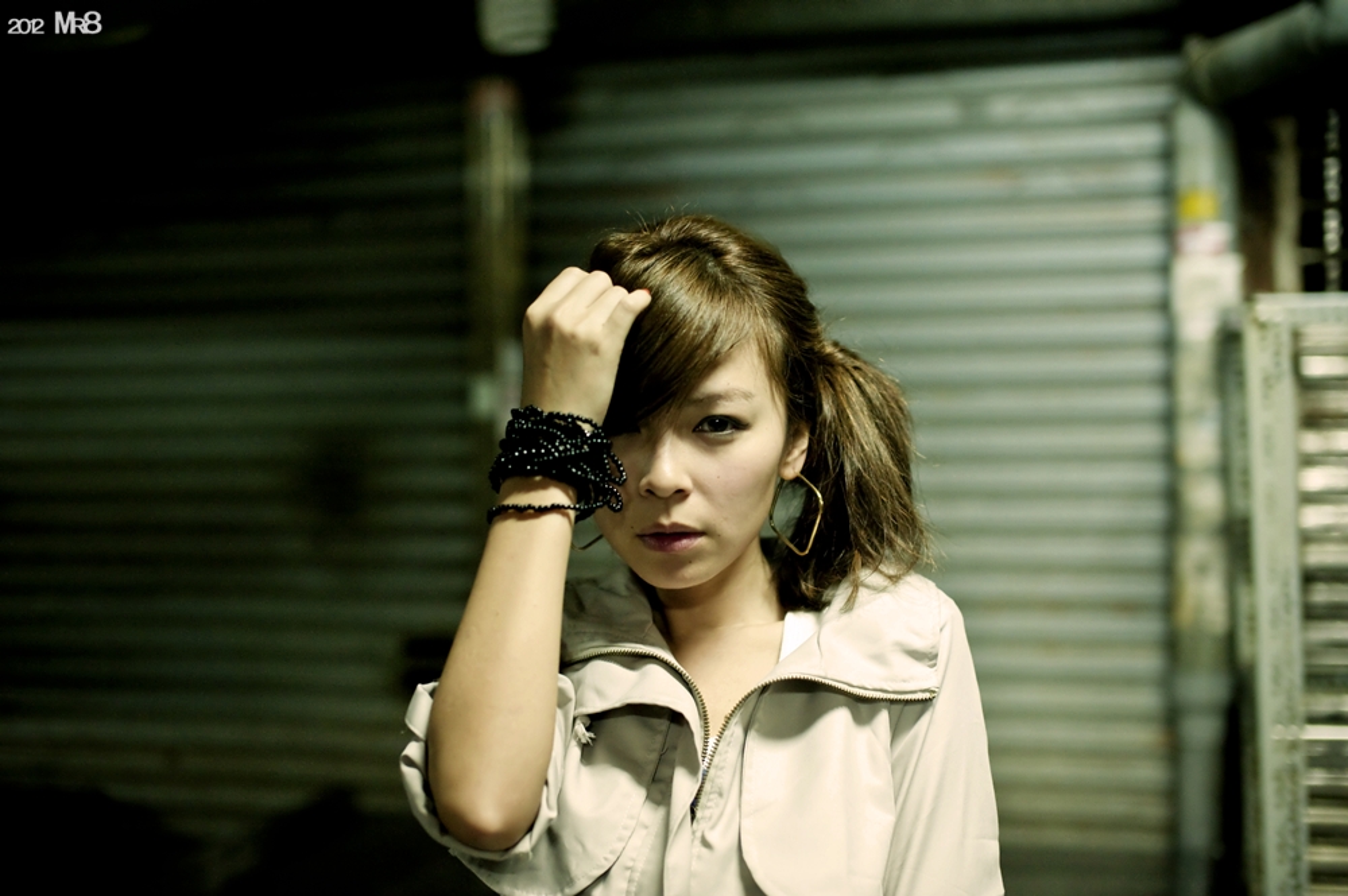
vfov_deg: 26.9
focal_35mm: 50
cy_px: 448
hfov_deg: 39.6
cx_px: 674
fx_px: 1871
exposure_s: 1/80
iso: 2500
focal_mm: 50
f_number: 2
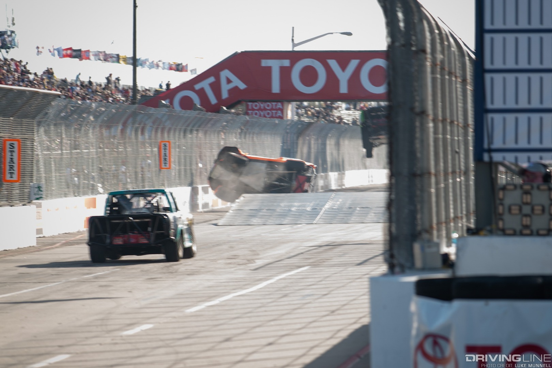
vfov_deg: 7.8
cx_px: 276
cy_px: 184
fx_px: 2683
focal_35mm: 175
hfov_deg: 11.7
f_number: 4
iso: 100
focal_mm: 175
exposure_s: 1/125
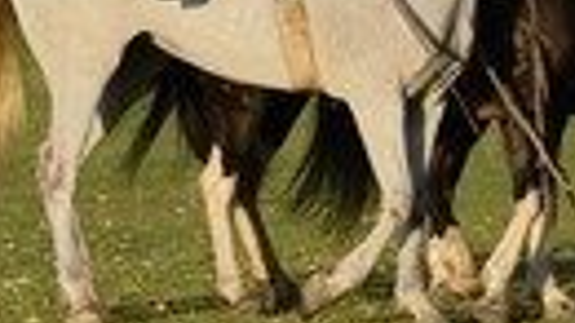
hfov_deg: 4.7
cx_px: 809
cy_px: -80
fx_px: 6965
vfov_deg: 2.7
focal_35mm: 457
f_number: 7.1
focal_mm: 135
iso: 400
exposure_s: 1/800
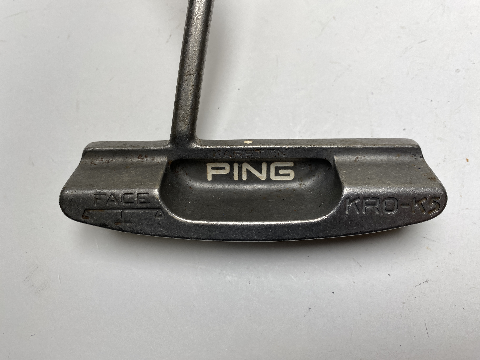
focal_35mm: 26
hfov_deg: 67.3
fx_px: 361
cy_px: 180
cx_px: 240
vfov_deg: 53.1
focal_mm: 4.25
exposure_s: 1/208
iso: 32
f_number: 1.8
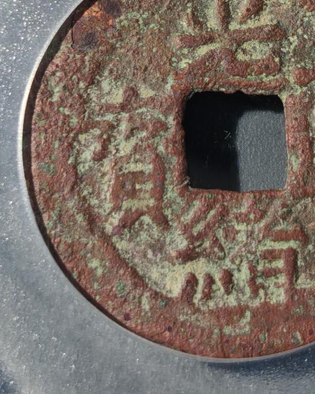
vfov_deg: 13.2
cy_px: -24
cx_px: 225
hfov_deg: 10.8
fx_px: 1667
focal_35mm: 143
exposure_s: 1/174
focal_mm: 5.85
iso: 50
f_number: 1.63
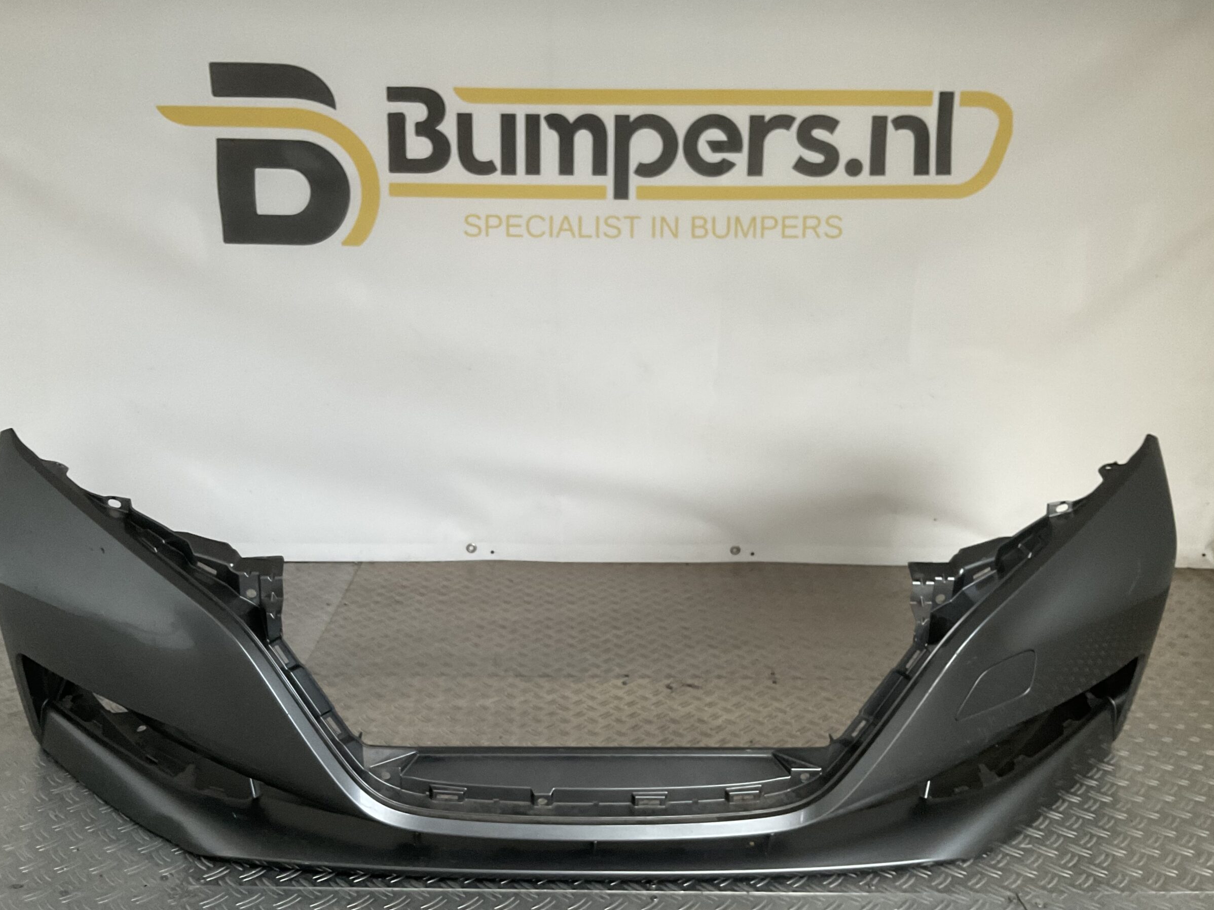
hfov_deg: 58.3
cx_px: 580
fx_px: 1087
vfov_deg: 45.4
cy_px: 480
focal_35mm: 31
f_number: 1.8
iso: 200
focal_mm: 3
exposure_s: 1/40
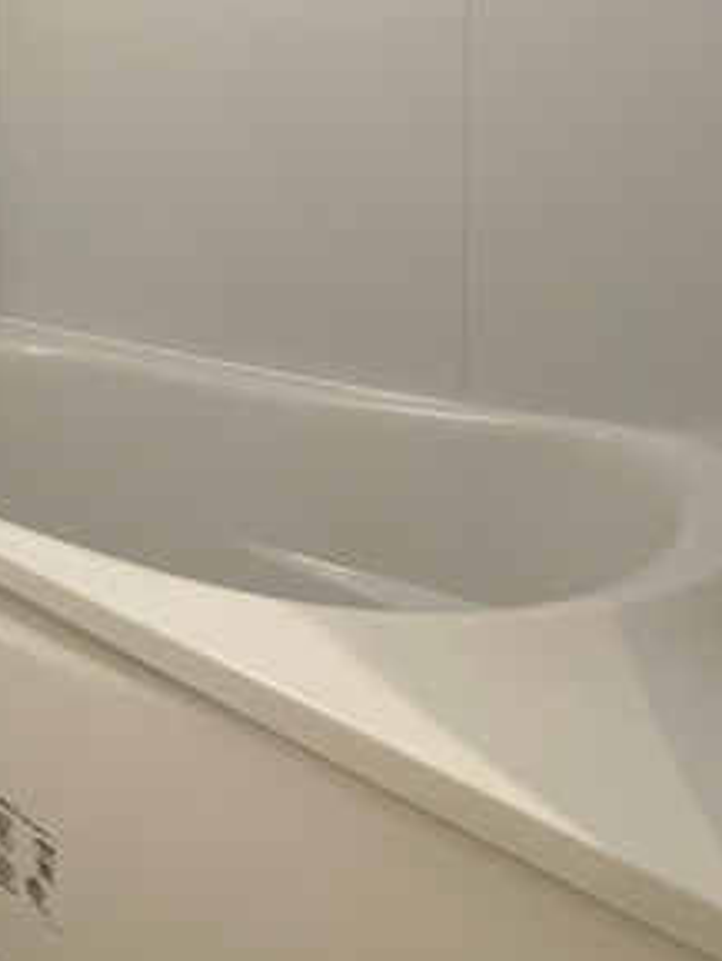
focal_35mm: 36
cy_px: 123
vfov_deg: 47.0
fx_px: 1000
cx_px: -57
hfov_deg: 34.7
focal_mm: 1.54
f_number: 2.4
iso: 160
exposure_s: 1/50
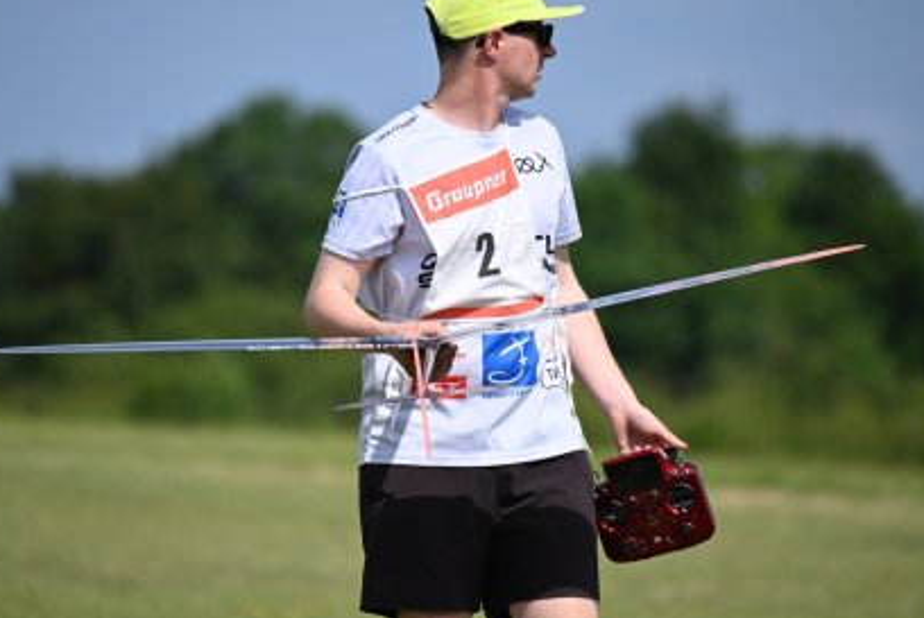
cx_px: 420
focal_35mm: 487
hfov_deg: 4.2
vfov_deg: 2.8
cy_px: 267
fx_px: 12513
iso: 500
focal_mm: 400
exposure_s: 1/3200
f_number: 7.1
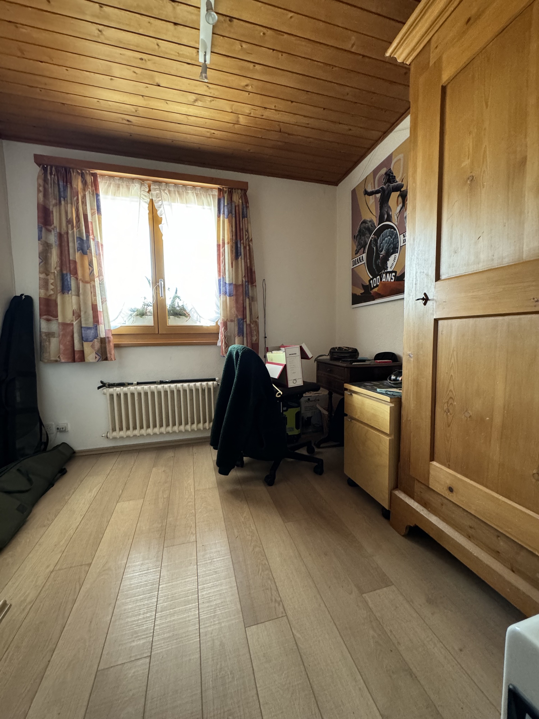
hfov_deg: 85.7
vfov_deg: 102.1
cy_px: 360
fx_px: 291
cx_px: 270
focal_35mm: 14
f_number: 2.2
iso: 640
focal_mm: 2.22
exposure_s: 1/60
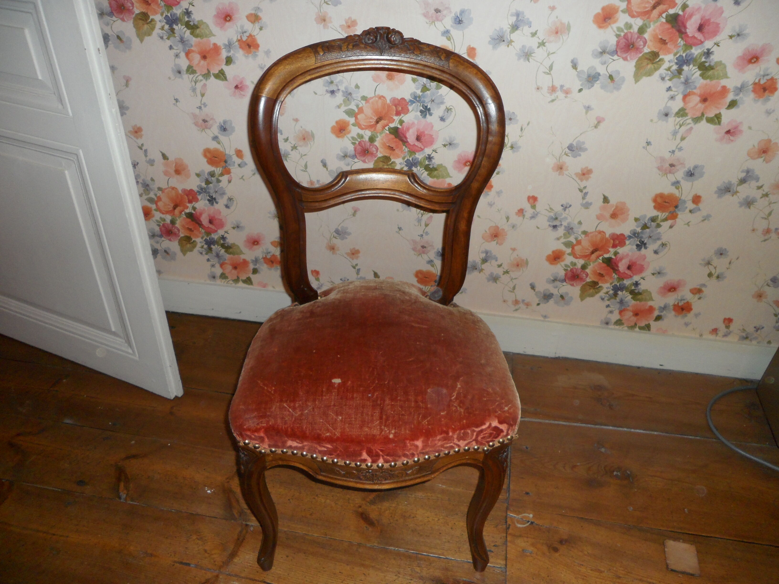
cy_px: 292
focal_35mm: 27
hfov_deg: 65.3
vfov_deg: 51.4
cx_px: 390
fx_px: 608
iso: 200
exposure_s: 1/45
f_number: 3.5
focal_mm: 4.9
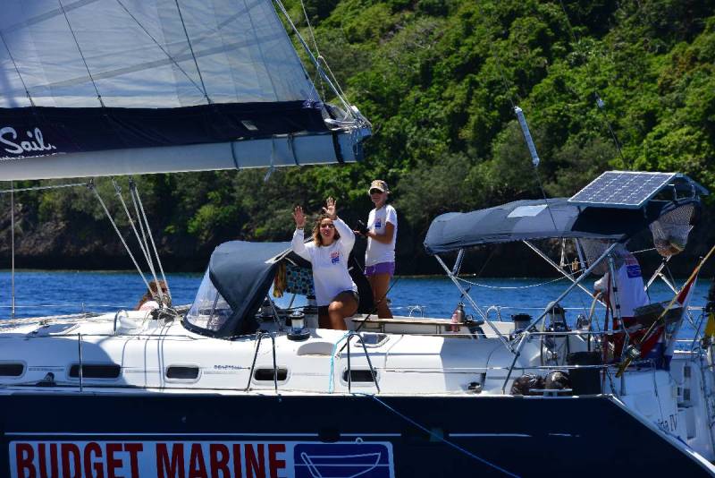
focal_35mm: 200
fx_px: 3973
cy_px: 239
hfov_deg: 10.3
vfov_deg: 6.9
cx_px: 358
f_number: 11
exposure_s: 1/500
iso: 250
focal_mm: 200
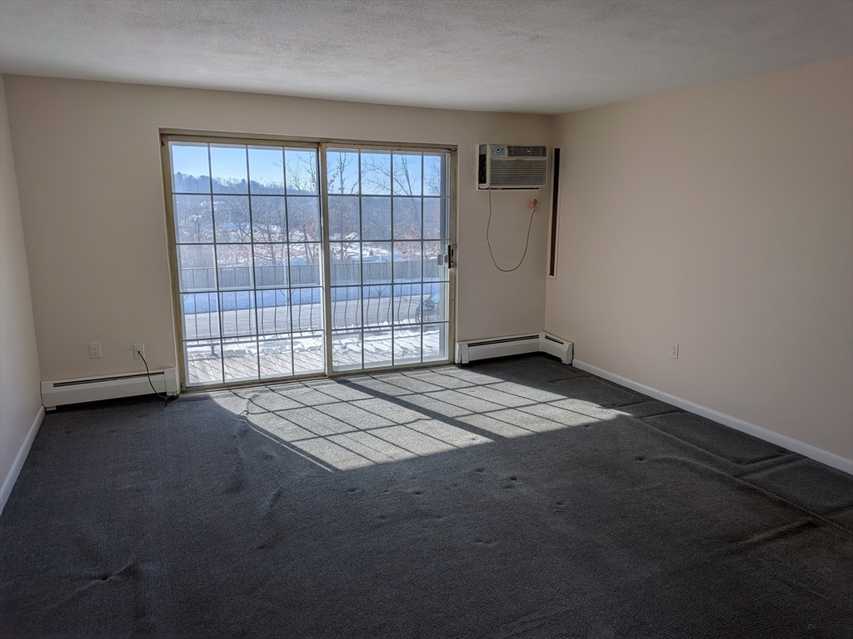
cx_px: 426
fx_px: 591
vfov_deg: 56.8
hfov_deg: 71.6
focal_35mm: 24
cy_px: 320
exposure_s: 1/1300
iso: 29
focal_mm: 4.53
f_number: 1.7
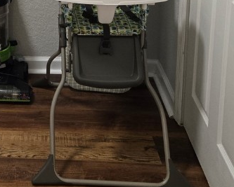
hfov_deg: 25.9
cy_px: -43
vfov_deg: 20.6
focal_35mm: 69
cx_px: -9
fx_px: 478
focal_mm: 5.4
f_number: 1.8
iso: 250
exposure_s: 1/120
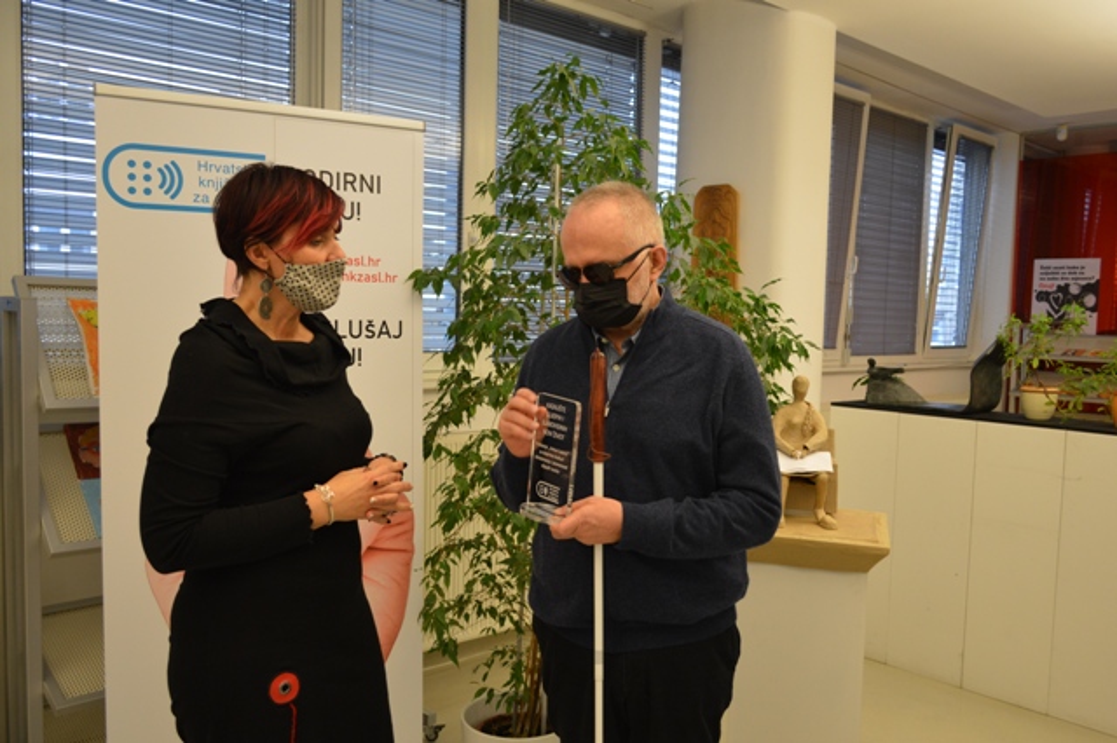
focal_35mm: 30
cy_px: 372
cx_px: 558
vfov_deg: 43.6
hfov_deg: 62.0
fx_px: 930
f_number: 3.8
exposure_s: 1/60
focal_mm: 20
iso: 560
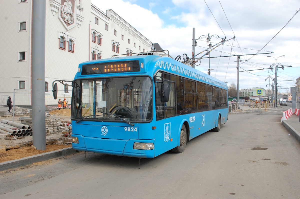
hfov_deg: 67.4
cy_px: 100
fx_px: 225
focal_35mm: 27
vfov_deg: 47.9
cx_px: 150
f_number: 10
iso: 360
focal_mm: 18
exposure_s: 1/250
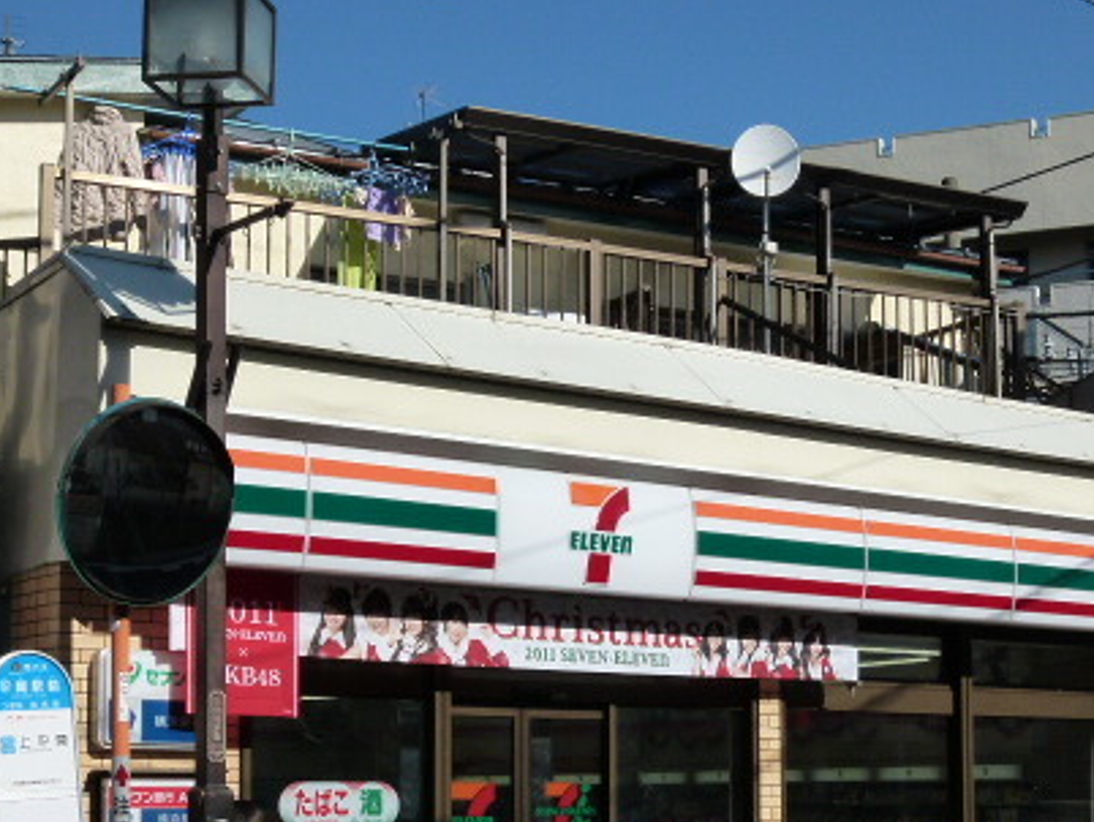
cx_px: 680
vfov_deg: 20.9
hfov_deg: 27.7
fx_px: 2214
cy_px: 602
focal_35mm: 70
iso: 160
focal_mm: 7.9
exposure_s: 1/800
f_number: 5.6
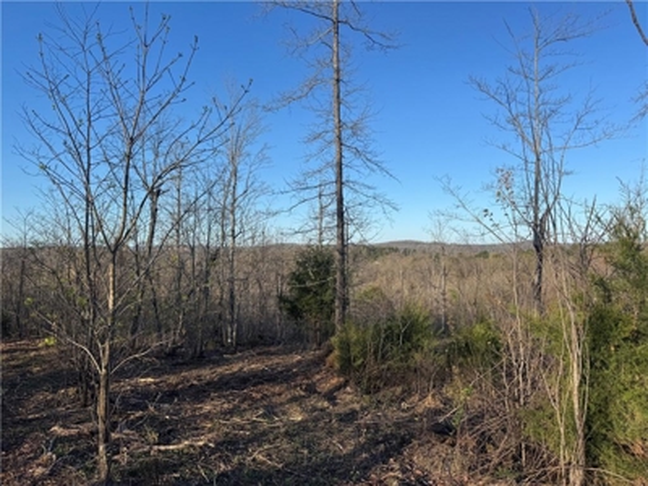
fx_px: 449
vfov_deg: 56.8
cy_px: 243
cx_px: 324
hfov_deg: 71.6
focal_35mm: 24
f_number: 1.78
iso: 80
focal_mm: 6.76
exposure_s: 1/3597
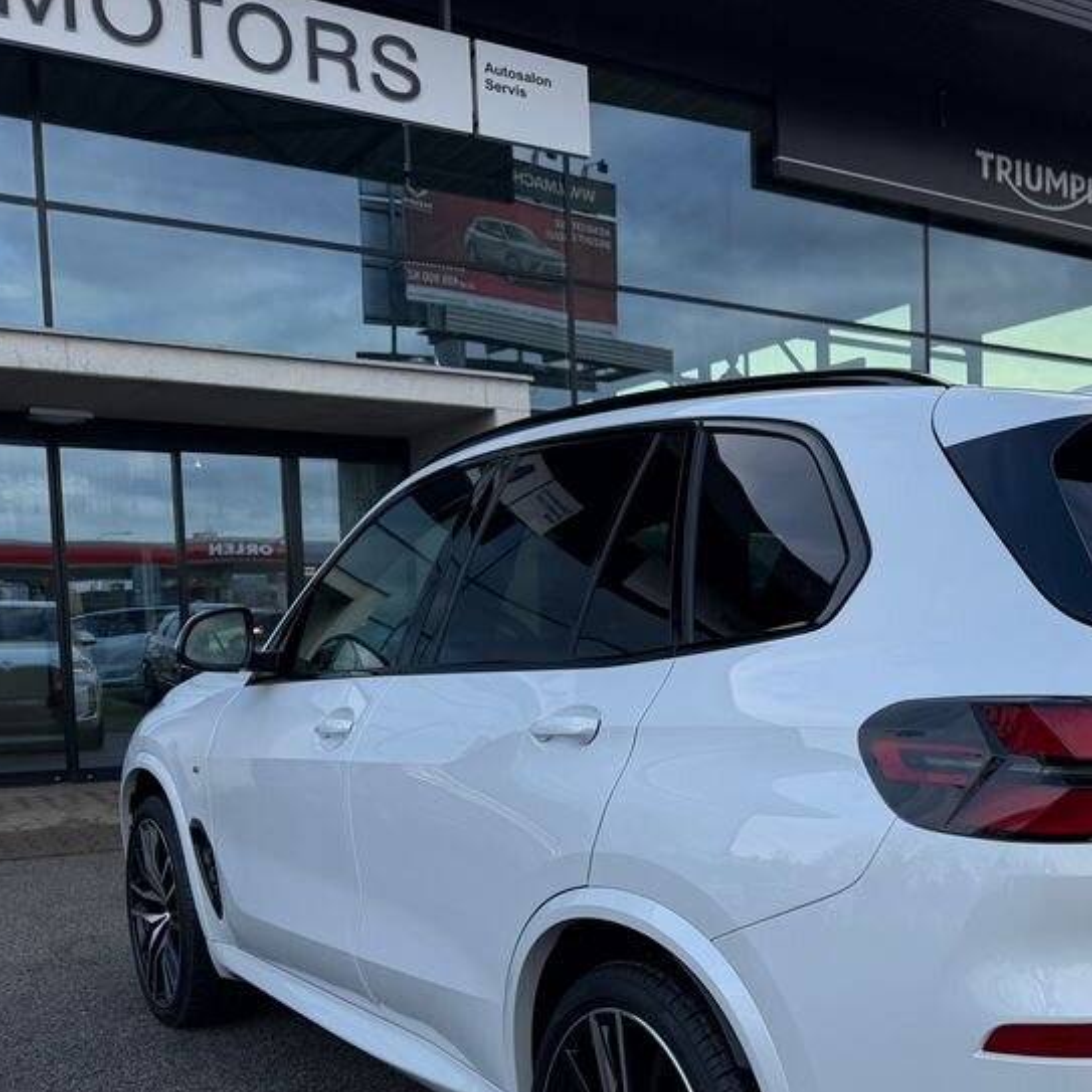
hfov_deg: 39.1
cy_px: 738
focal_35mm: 40
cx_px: 965
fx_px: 1428
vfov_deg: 41.3
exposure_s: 1/1727
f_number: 1.78
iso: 100
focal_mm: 6.76
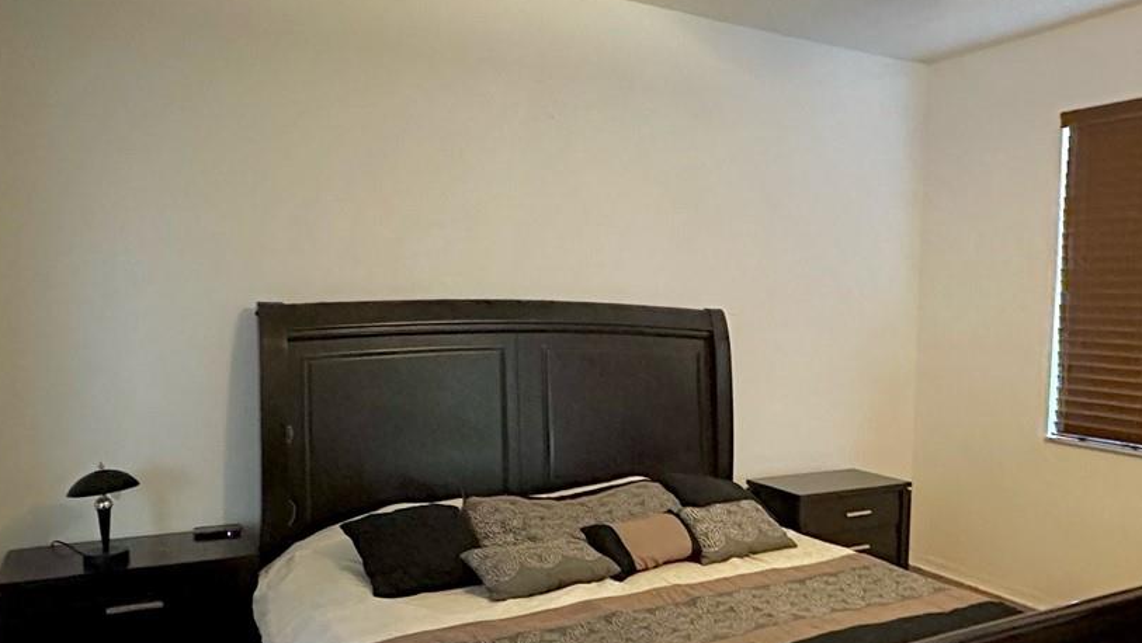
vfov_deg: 38.9
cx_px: 653
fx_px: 909
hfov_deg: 64.0
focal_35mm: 30
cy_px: 361
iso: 1600
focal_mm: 2.22
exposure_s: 1/30
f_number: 2.2
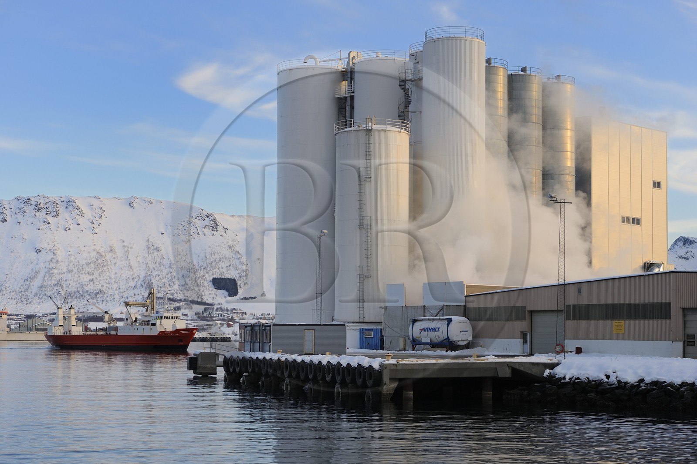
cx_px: 348
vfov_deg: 19.4
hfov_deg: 28.8
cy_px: 232
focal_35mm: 70
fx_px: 1355
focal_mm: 70
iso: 200
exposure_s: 1/160
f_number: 6.3
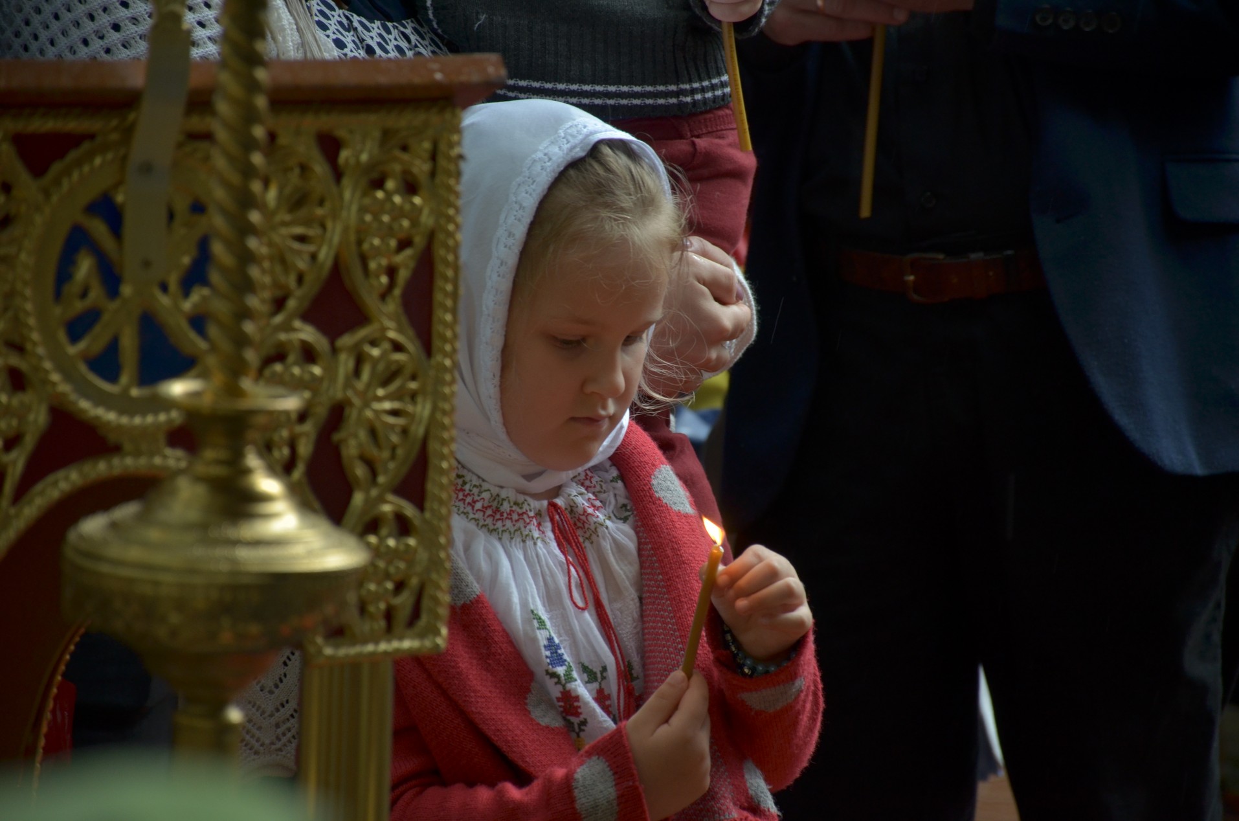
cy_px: 410
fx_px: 7213
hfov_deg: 9.8
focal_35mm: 210
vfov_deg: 6.5
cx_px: 620
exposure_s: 1/125
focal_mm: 140
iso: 400
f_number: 5.6
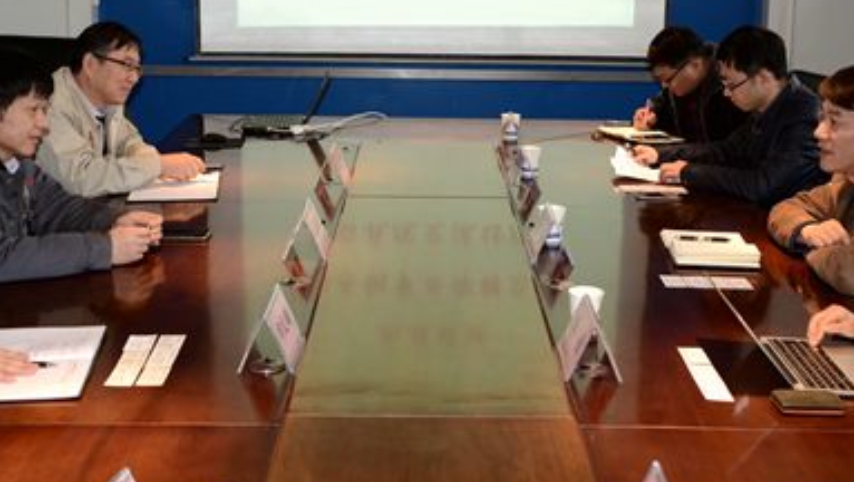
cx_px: 417
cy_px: 127
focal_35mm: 54
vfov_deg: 22.1
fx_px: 1224
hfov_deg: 38.5
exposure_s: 1/160
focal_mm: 24
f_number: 4
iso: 800
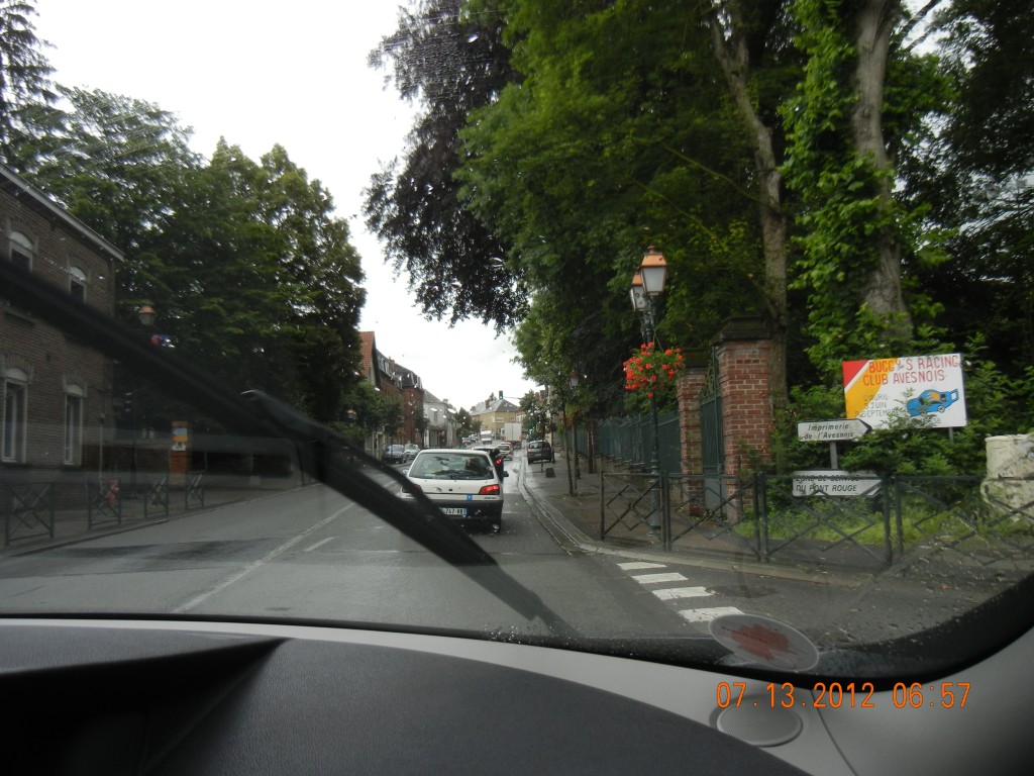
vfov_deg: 46.8
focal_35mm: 30
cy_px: 388
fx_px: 896
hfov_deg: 60.0
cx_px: 517
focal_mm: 5.4
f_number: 3.5
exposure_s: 1/367
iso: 160
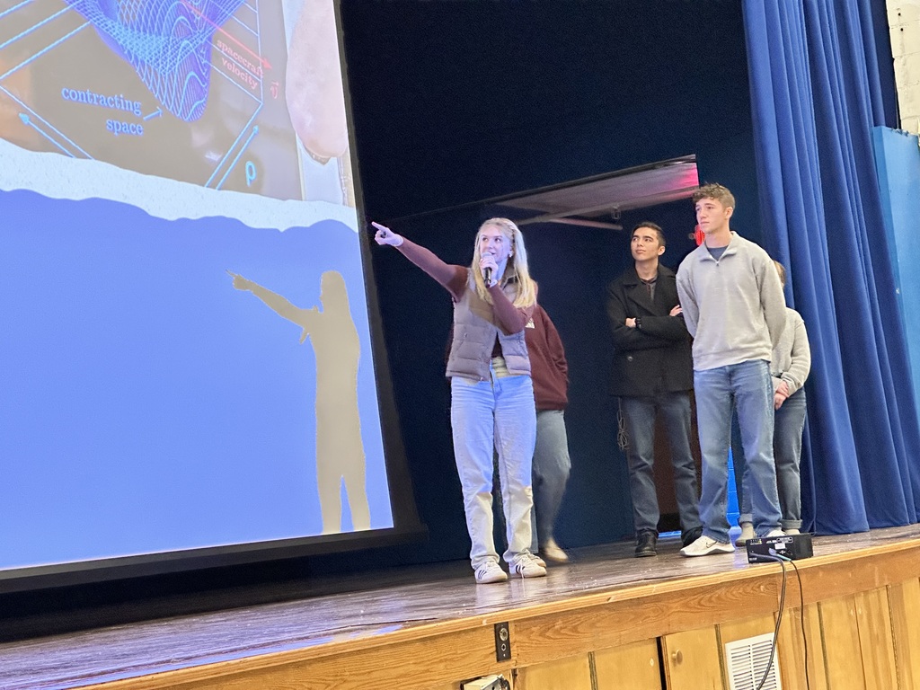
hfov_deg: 25.3
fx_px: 2046
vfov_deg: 19.1
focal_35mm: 77
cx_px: 460
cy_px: 345
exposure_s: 1/41
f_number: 2.8
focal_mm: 9
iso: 800
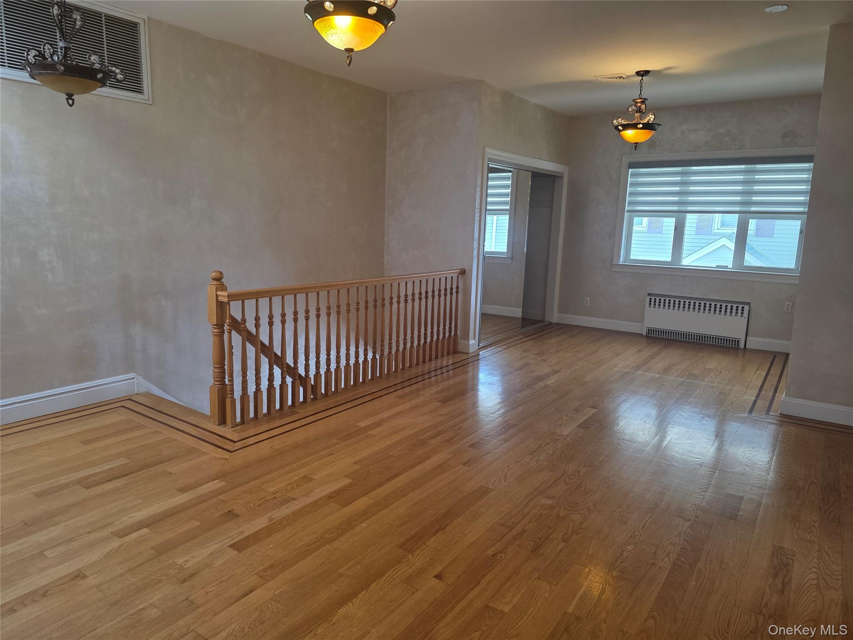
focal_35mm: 23
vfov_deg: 58.9
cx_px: 426
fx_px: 567
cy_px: 320
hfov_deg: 73.9
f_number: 1.7
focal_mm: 6.3
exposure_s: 1/120
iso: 160
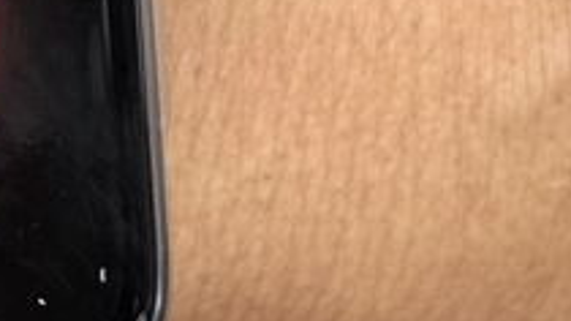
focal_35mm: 192
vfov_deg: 6.3
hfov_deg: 11.1
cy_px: -80
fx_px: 2906
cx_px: -64
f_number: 2
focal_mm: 8.5
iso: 50
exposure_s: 1/302
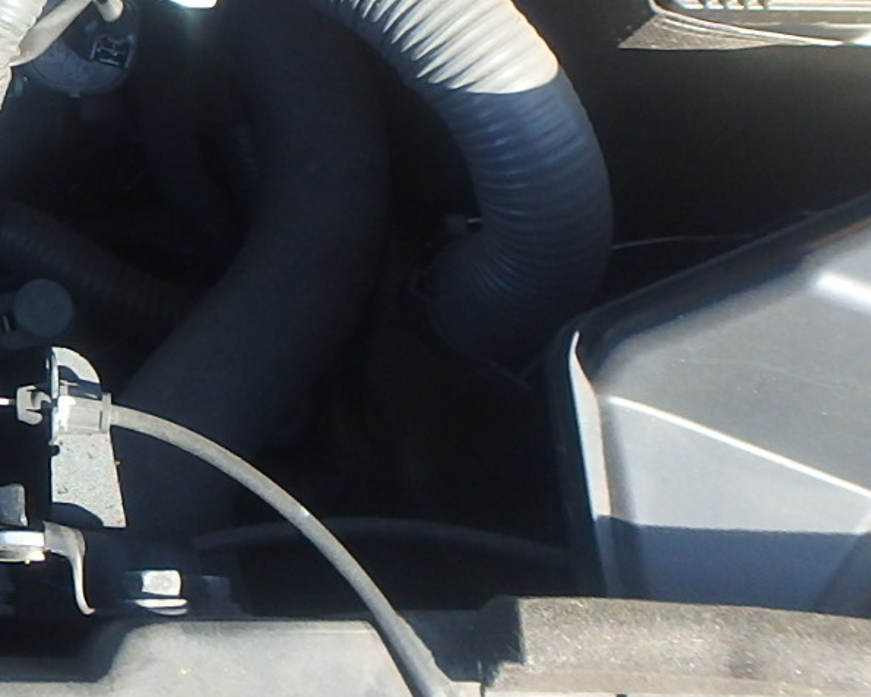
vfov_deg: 21.4
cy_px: -155
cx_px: -338
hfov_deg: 24.2
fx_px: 1702
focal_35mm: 66
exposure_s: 1/200
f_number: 3.5
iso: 125
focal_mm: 3.7
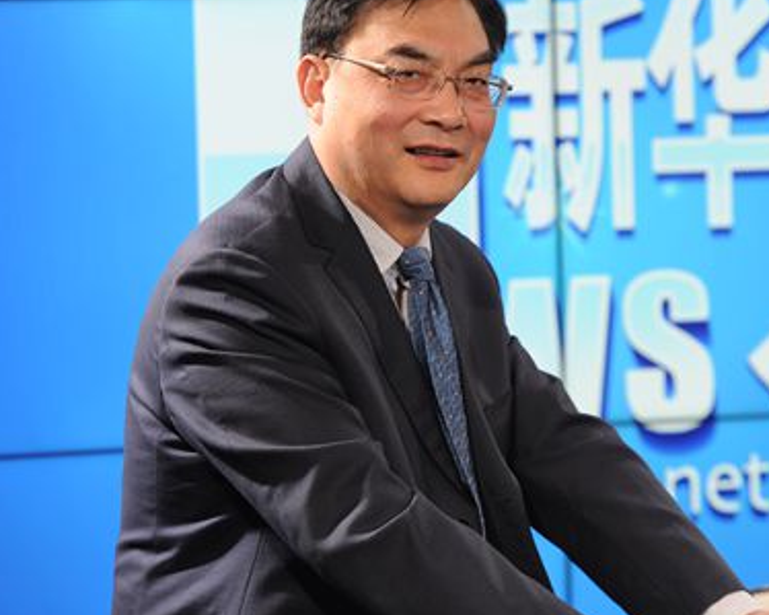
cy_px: 274
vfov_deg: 6.4
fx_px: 5484
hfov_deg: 8.0
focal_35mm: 241
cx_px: 519
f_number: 4
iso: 720
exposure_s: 1/250
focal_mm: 150
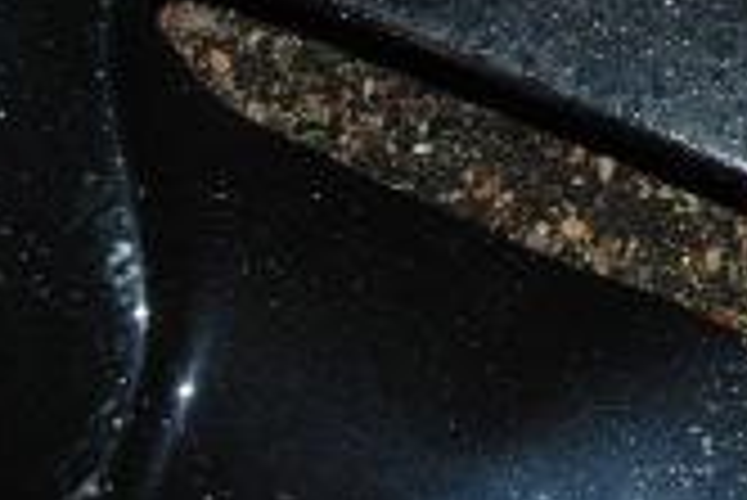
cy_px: -167
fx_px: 2603
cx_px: 954
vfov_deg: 10.7
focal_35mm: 125
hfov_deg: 15.6
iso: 200
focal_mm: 31
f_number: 4.2
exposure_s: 1/60
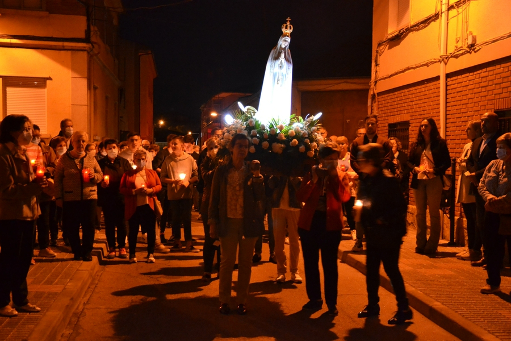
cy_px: 170
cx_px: 256
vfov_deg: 26.5
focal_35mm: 51
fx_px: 724
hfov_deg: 38.9
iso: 3200
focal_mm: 34
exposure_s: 1/10
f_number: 4.2
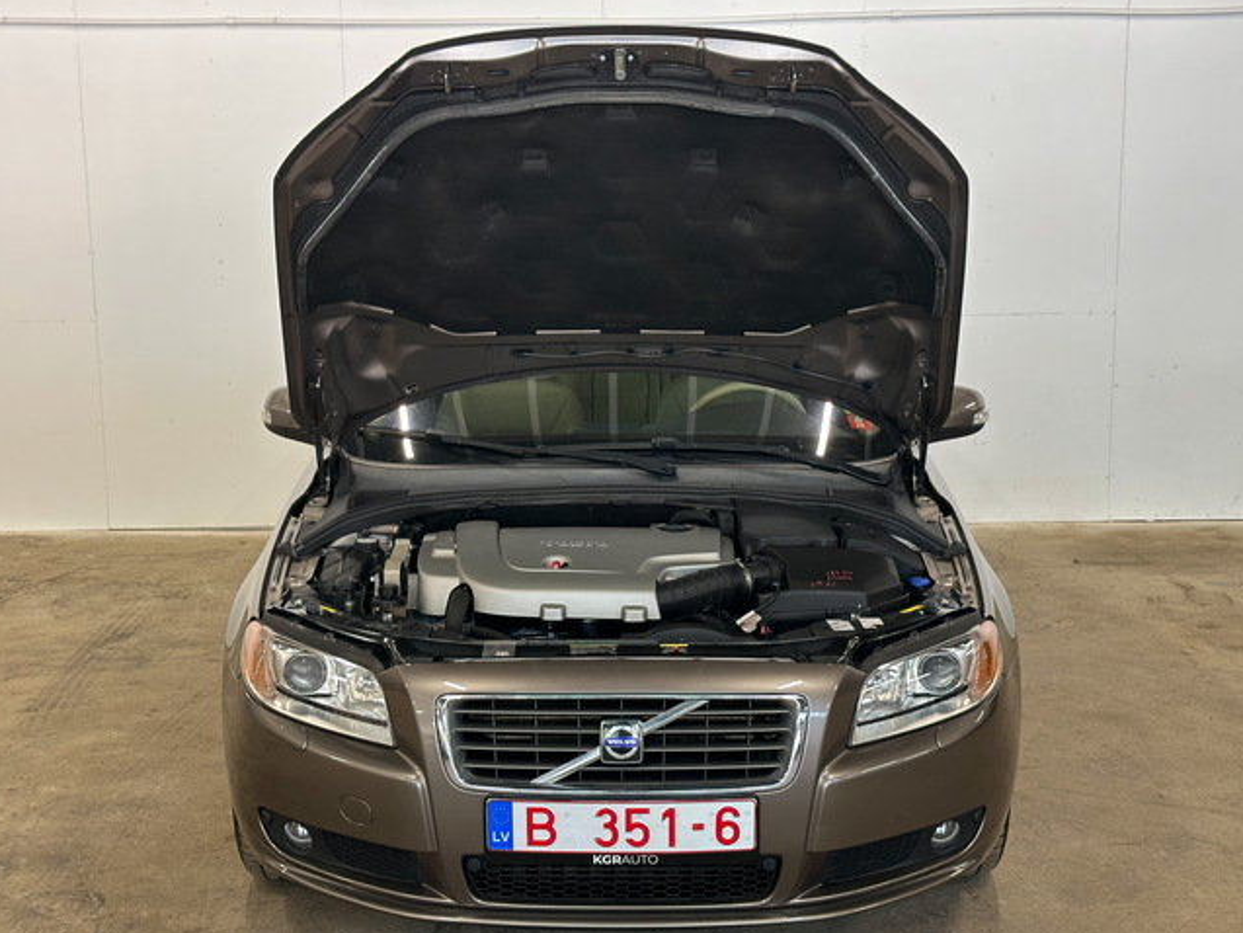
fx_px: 1760
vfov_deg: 29.7
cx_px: 613
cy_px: 468
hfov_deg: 38.9
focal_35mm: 49
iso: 125
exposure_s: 1/50
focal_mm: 6.86
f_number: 1.78
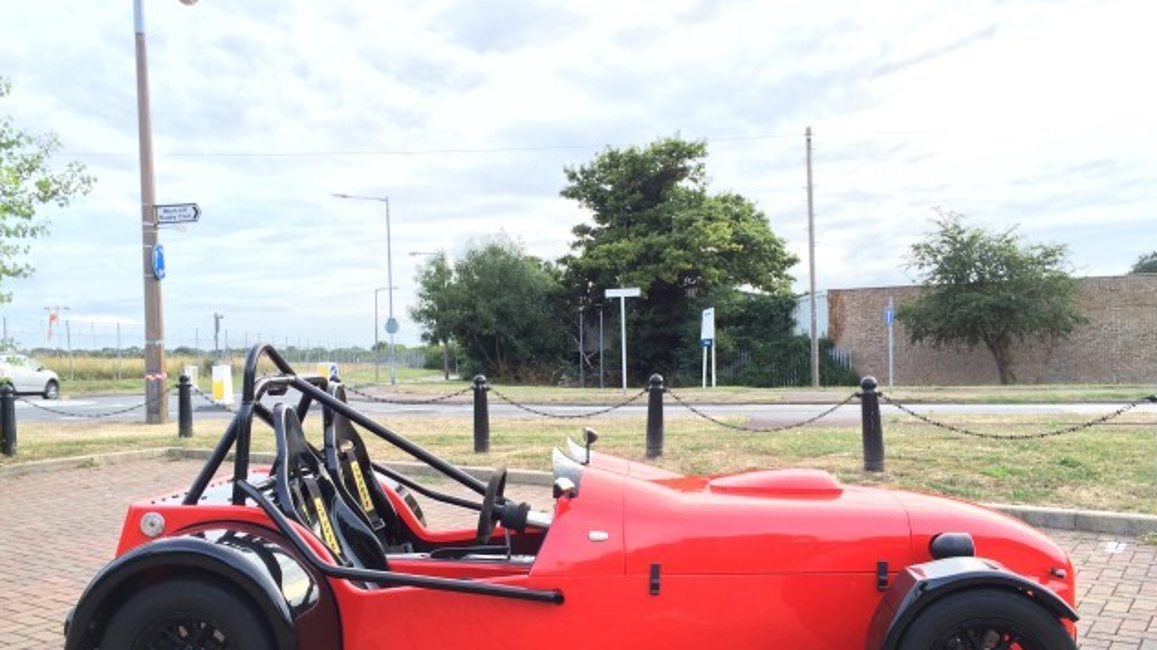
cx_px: 582
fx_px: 981
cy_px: 363
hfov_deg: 61.0
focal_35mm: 32
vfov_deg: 36.6
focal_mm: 4.15
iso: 32
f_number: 2.2
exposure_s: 1/40
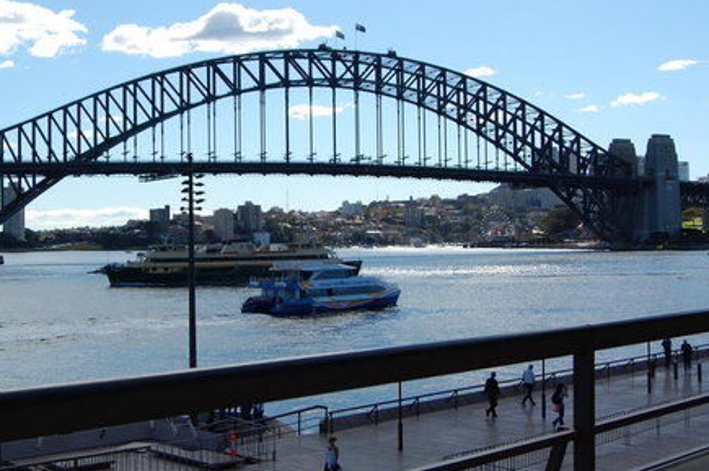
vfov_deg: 25.5
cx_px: 279
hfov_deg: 37.4
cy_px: 233
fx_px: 1043
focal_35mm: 53
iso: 200
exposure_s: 1/320
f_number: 9
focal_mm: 24
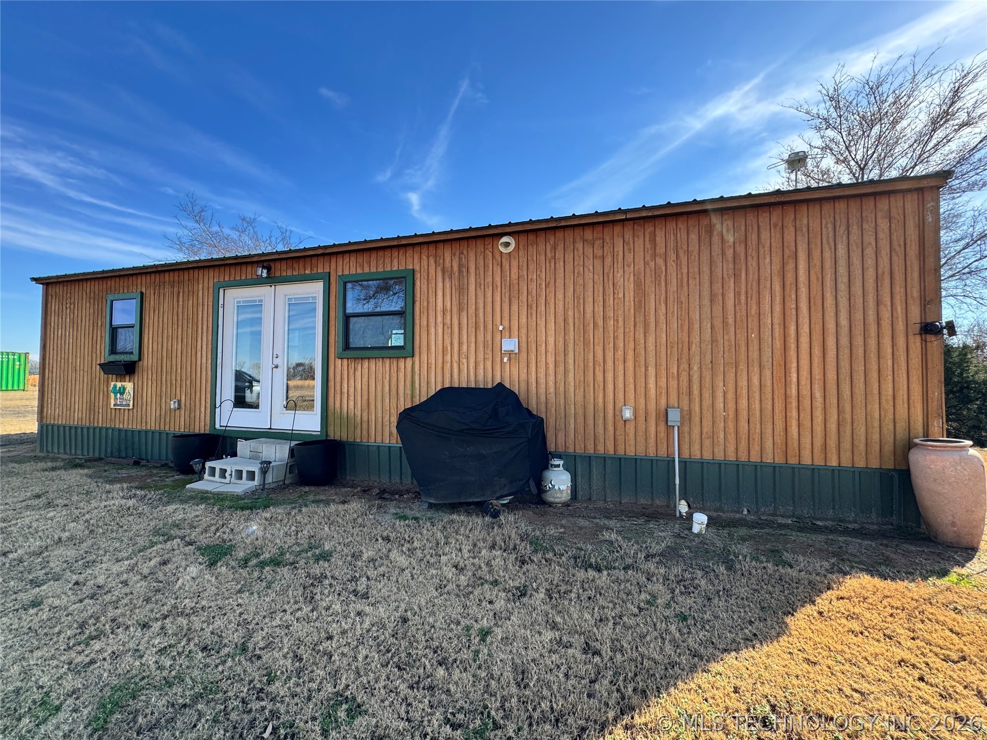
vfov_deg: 85.7
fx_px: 399
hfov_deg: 102.1
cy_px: 370
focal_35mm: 14
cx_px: 494
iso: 40
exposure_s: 1/428
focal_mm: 2.22
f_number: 2.2
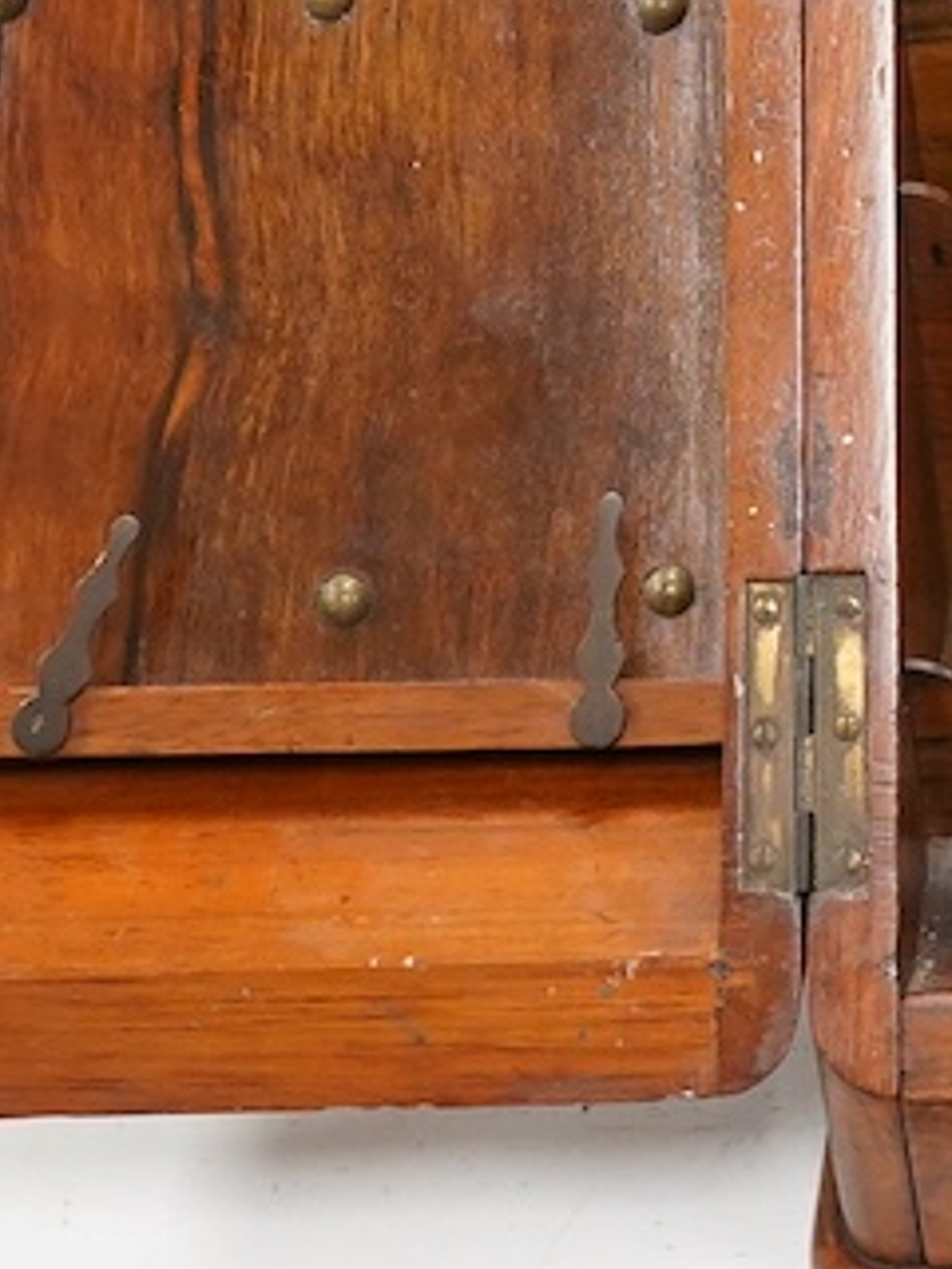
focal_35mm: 152
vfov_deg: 12.9
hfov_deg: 9.3
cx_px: 1724
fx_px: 5574
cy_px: 127
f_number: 10
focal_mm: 30
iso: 2500
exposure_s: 1/100
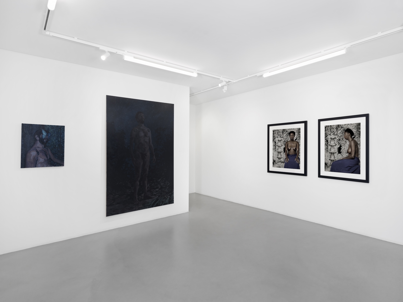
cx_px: 202
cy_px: 151
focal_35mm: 18
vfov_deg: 71.6
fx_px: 210
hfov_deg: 87.8
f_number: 13
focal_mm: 23
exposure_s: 1/5
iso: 80
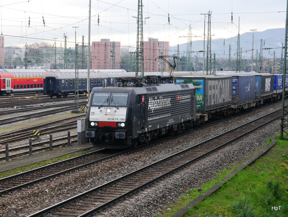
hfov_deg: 28.5
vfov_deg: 21.6
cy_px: 108
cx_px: 144
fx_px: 566
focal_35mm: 68
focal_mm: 34
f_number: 5.2
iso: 160
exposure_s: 1/100
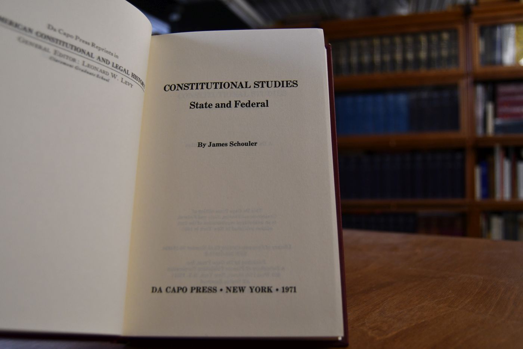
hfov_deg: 57.2
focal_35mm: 33
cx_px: 262
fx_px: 479
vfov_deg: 40.0
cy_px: 174
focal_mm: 22
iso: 800
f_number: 3.5
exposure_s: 1/250
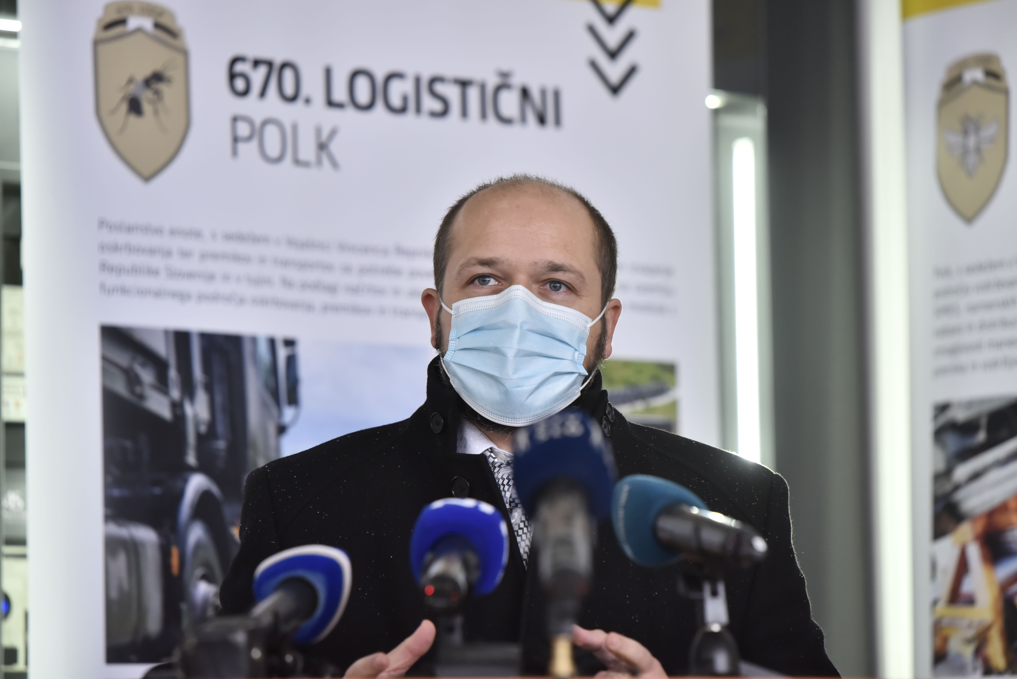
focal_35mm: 190
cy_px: 340
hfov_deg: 10.8
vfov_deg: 7.2
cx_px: 508
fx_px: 5369
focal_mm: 190
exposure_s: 1/200
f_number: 3.5
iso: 1600
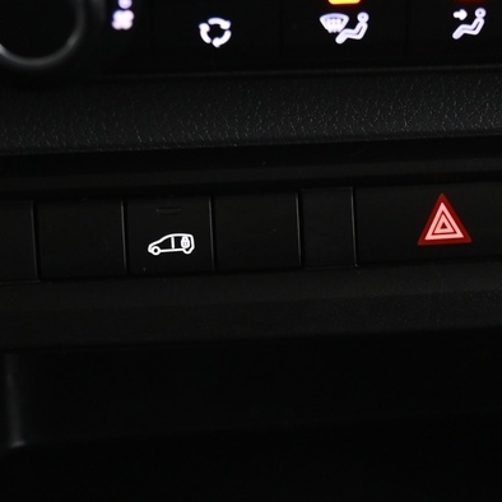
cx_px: 440
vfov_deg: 13.0
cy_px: 427
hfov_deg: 13.0
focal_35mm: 133
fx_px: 2182
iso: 2000
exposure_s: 1/10
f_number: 4
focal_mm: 38
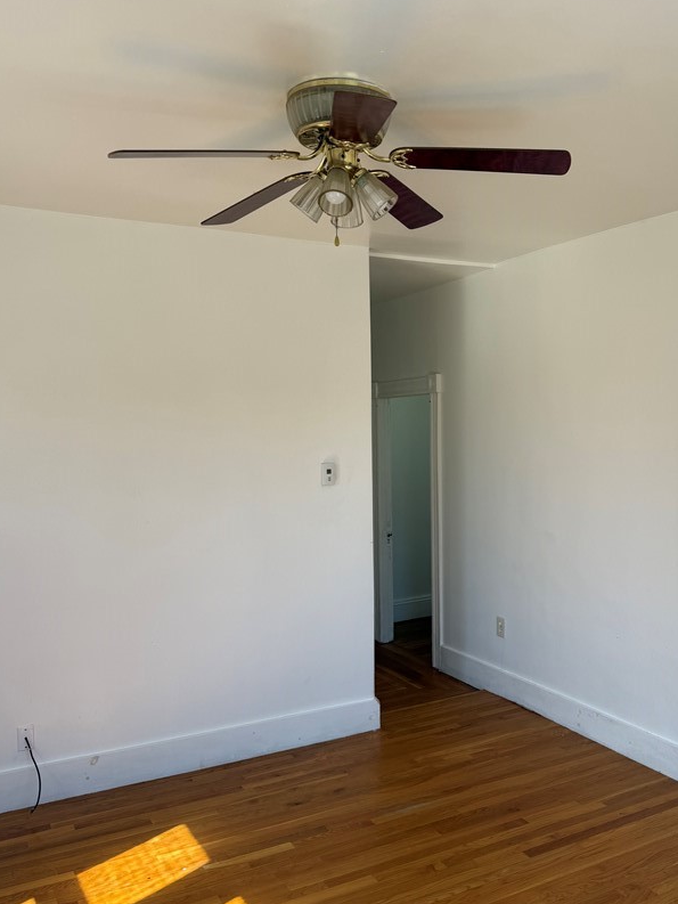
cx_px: 407
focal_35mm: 31
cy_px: 484
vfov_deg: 58.3
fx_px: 809
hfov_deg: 45.2
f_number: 1.78
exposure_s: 1/593
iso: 80
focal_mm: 6.76
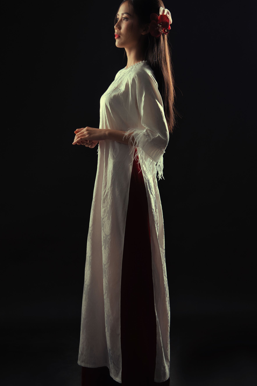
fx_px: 750
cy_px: 196
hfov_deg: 19.4
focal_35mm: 70
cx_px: 119
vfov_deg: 28.8
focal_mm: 53
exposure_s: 1/160
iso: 100
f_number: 5
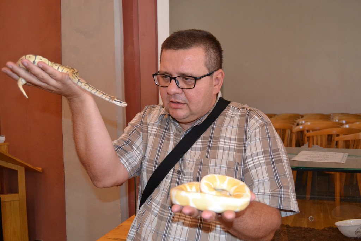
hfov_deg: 57.2
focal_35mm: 33
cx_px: 180
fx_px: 331
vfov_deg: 40.0
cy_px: 120
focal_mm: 22
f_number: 3.8
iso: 1600
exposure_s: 1/60
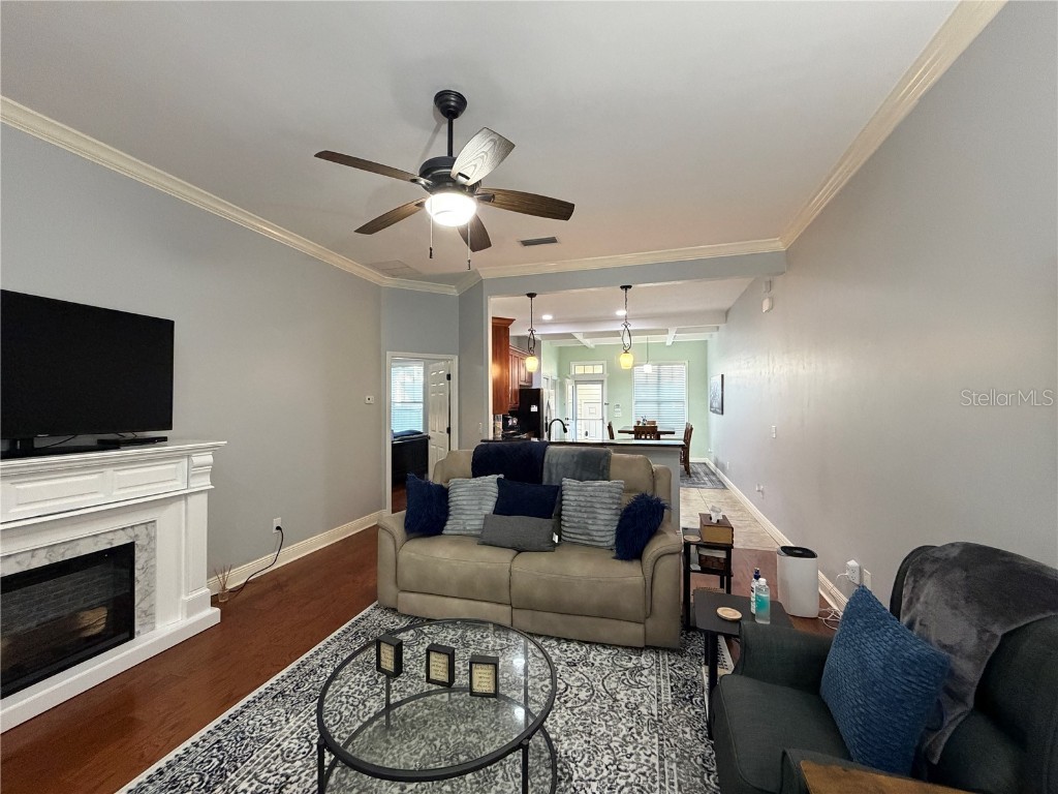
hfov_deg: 102.1
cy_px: 397
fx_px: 428
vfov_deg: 85.7
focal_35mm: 14
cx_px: 529
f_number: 2.2
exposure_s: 1/60
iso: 500
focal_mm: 2.22
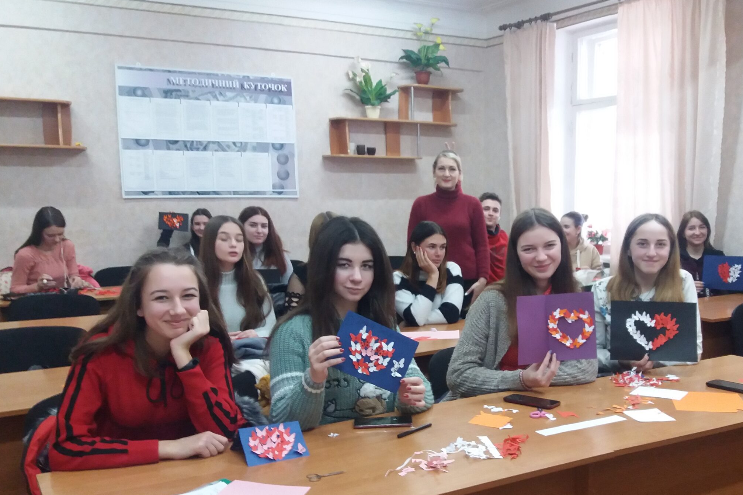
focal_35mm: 37
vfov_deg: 35.8
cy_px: 303
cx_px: 458
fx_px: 764
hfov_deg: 51.4
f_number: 1.9
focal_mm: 3.7
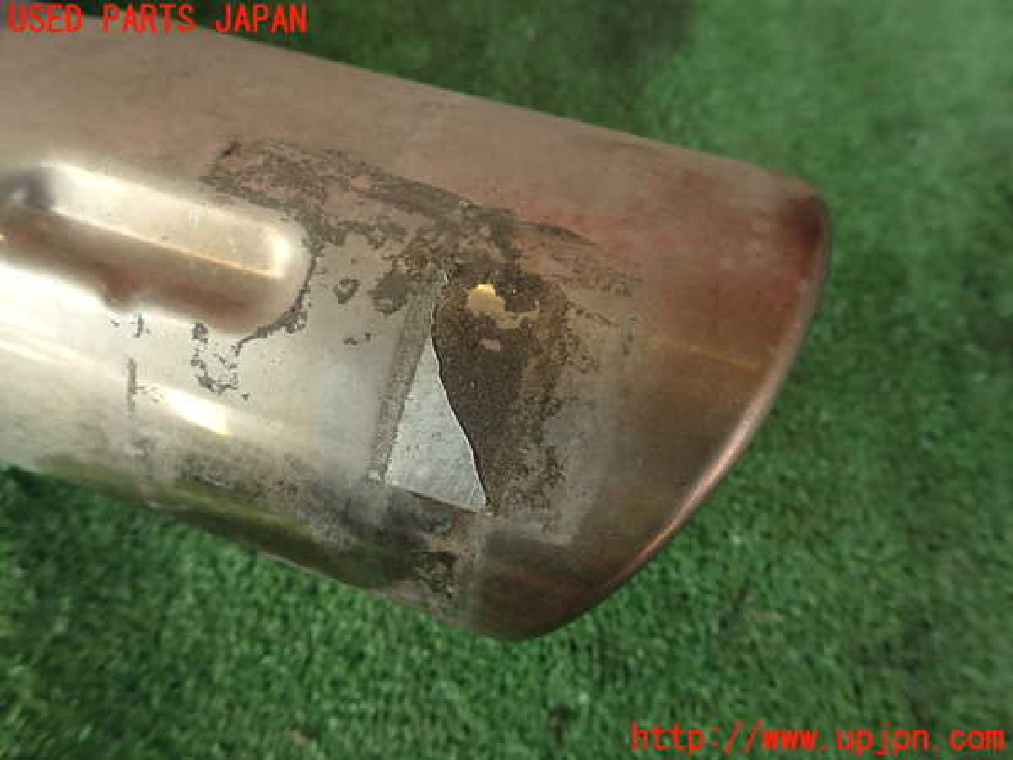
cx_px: 506
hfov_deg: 69.4
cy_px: 380
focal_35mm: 25
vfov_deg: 54.9
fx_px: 732
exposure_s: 1/80
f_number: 2.8
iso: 100
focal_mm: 4.5
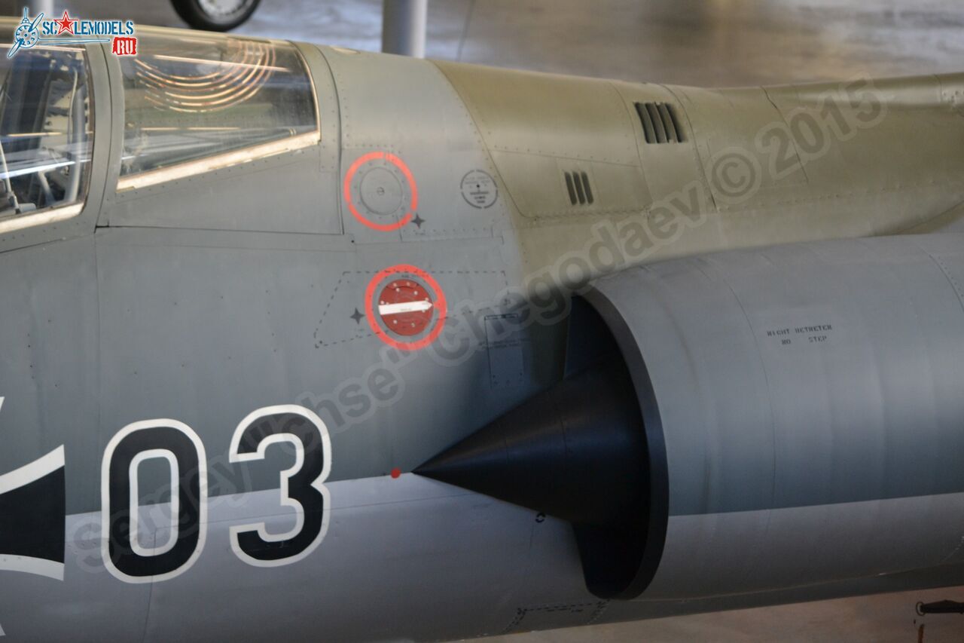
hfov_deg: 14.0
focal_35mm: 147
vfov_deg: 9.3
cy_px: 322
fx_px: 3936
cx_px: 482
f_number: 4.5
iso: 720
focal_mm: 98
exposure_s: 1/60
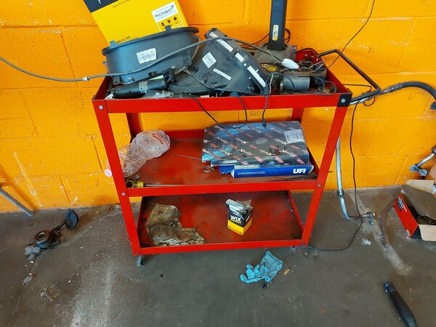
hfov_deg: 71.6
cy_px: 164
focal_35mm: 24
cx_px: 218
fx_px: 302
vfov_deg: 56.8
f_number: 1.8
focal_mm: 5.23
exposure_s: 1/25
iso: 400
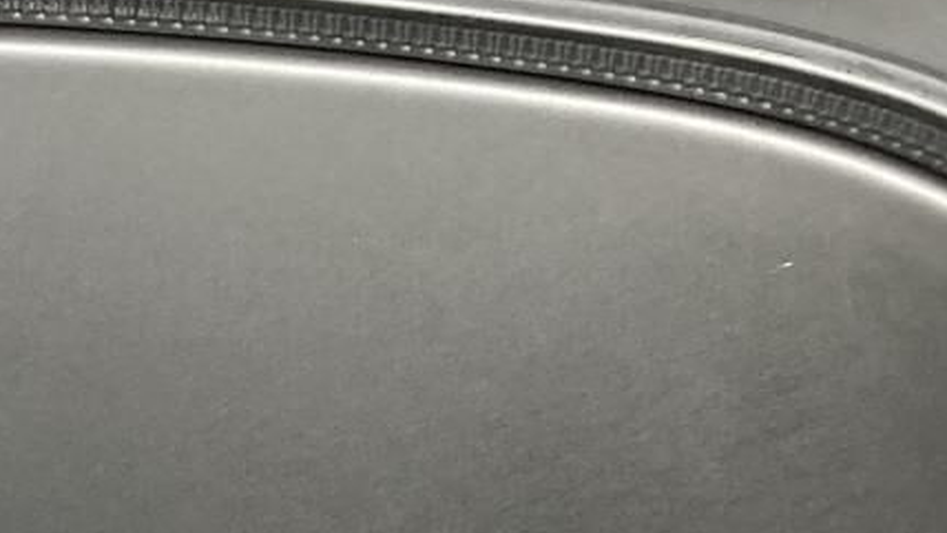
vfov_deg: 10.8
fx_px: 2688
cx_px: -325
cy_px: 892
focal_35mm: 107
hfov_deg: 18.4
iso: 80
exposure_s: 1/87
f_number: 1.8
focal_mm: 3.99
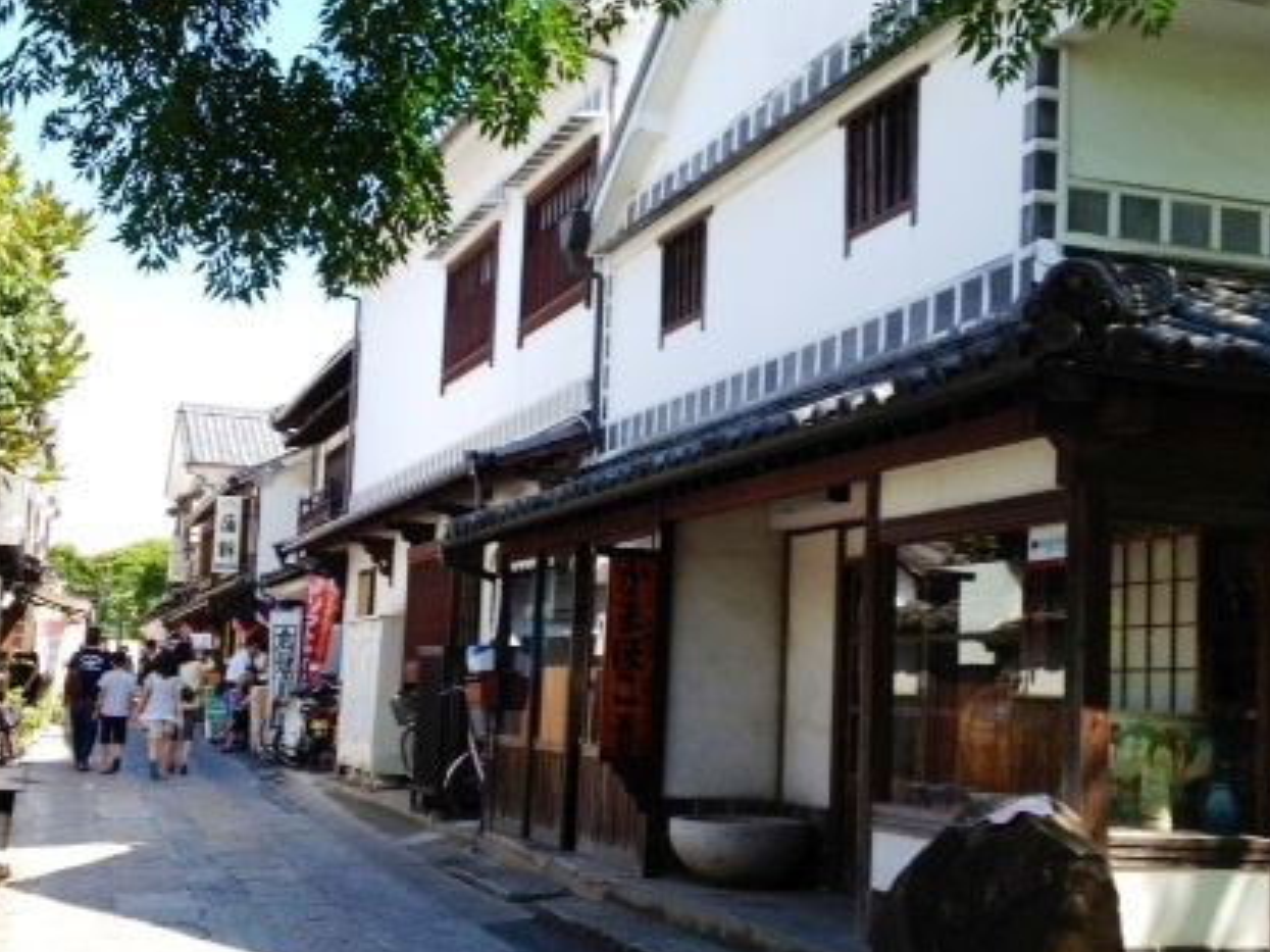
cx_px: 603
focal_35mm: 54
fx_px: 1981
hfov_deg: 35.5
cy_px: 523
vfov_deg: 27.0
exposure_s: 1/521
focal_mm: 4.28
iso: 64
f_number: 2.4
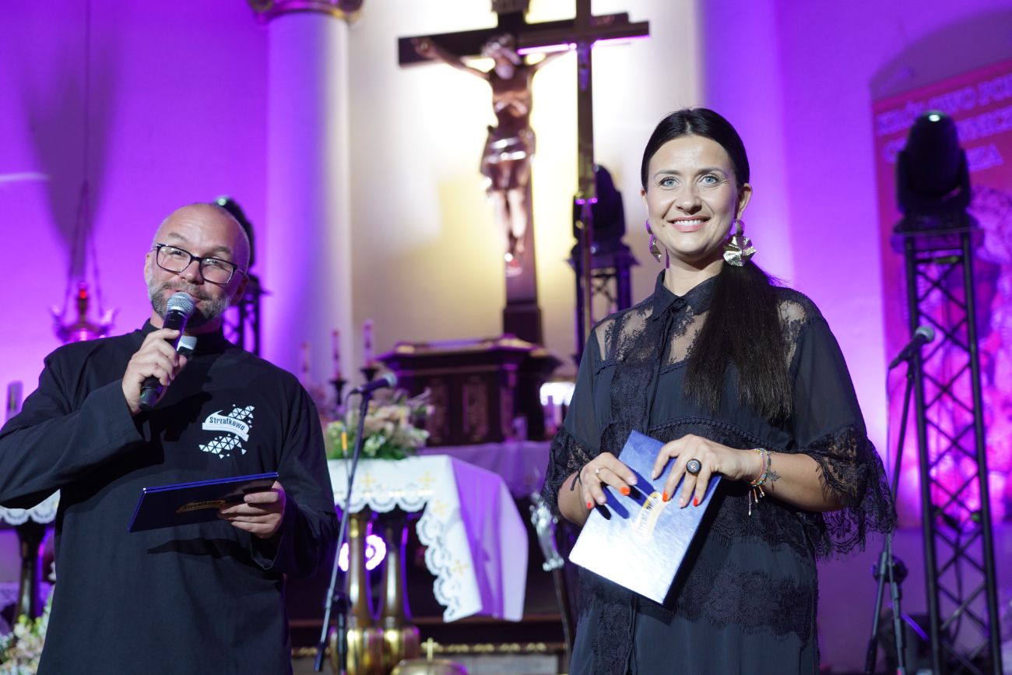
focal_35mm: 58
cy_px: 338
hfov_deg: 34.5
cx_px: 506
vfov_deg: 23.4
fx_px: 1631
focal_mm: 58
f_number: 4
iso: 1600
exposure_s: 1/100
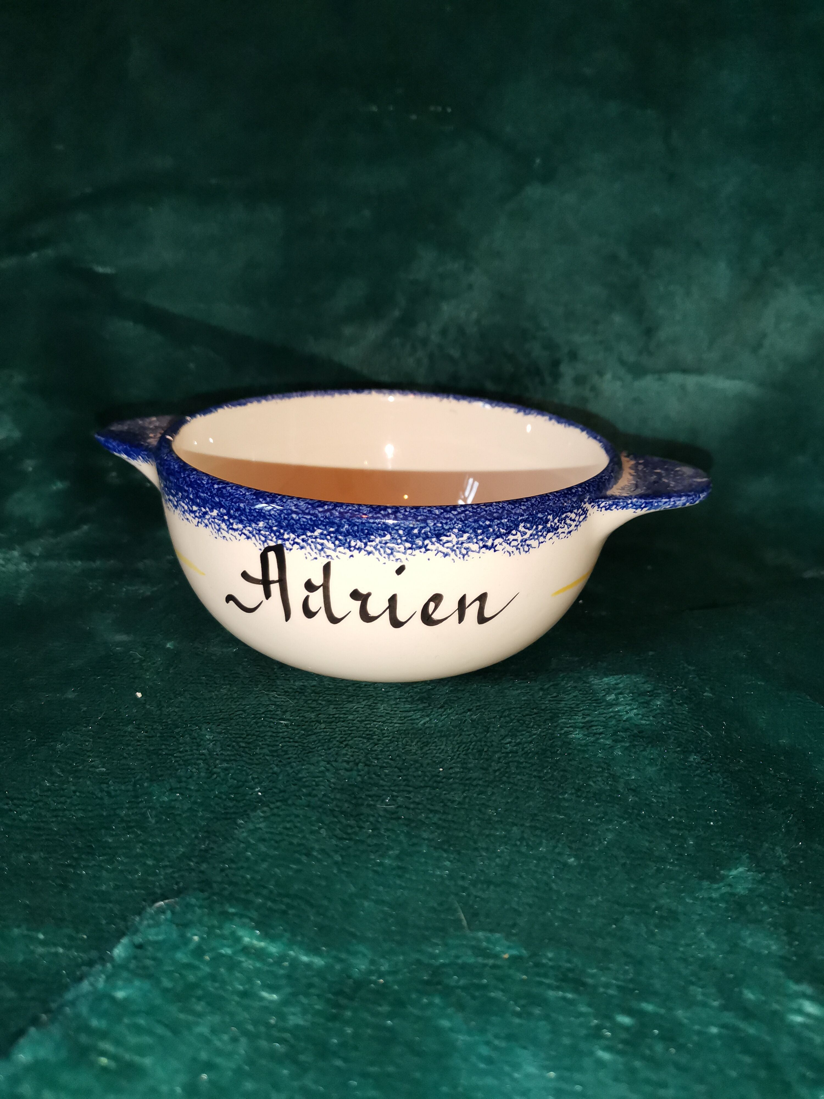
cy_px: 550
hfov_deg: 53.1
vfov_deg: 67.3
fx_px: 825
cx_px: 412
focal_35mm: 26
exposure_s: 1/33.3
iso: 400
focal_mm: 4.75
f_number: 1.8
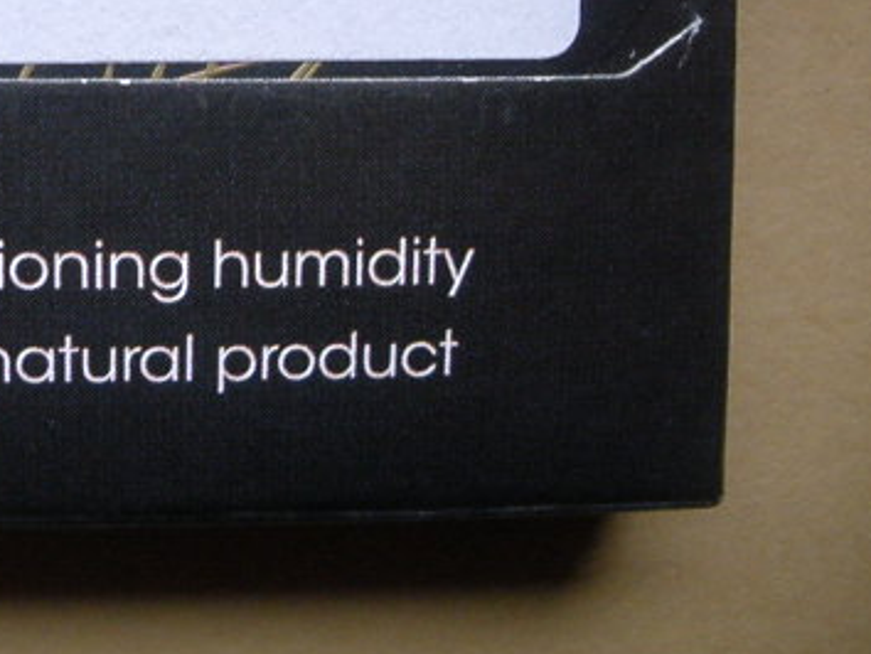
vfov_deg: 22.1
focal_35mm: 65
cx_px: 121
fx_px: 1637
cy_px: 69
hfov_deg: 28.8
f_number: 3.5
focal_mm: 6.3
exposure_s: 1/100
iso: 640
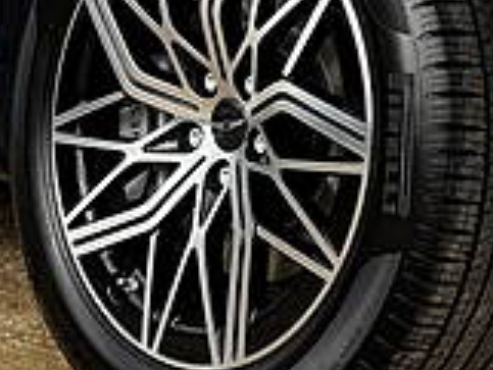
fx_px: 1910
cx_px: 420
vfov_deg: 10.8
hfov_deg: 14.6
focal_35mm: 134
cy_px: -142
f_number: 1.78
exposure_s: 1/1238
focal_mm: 6.76
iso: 80
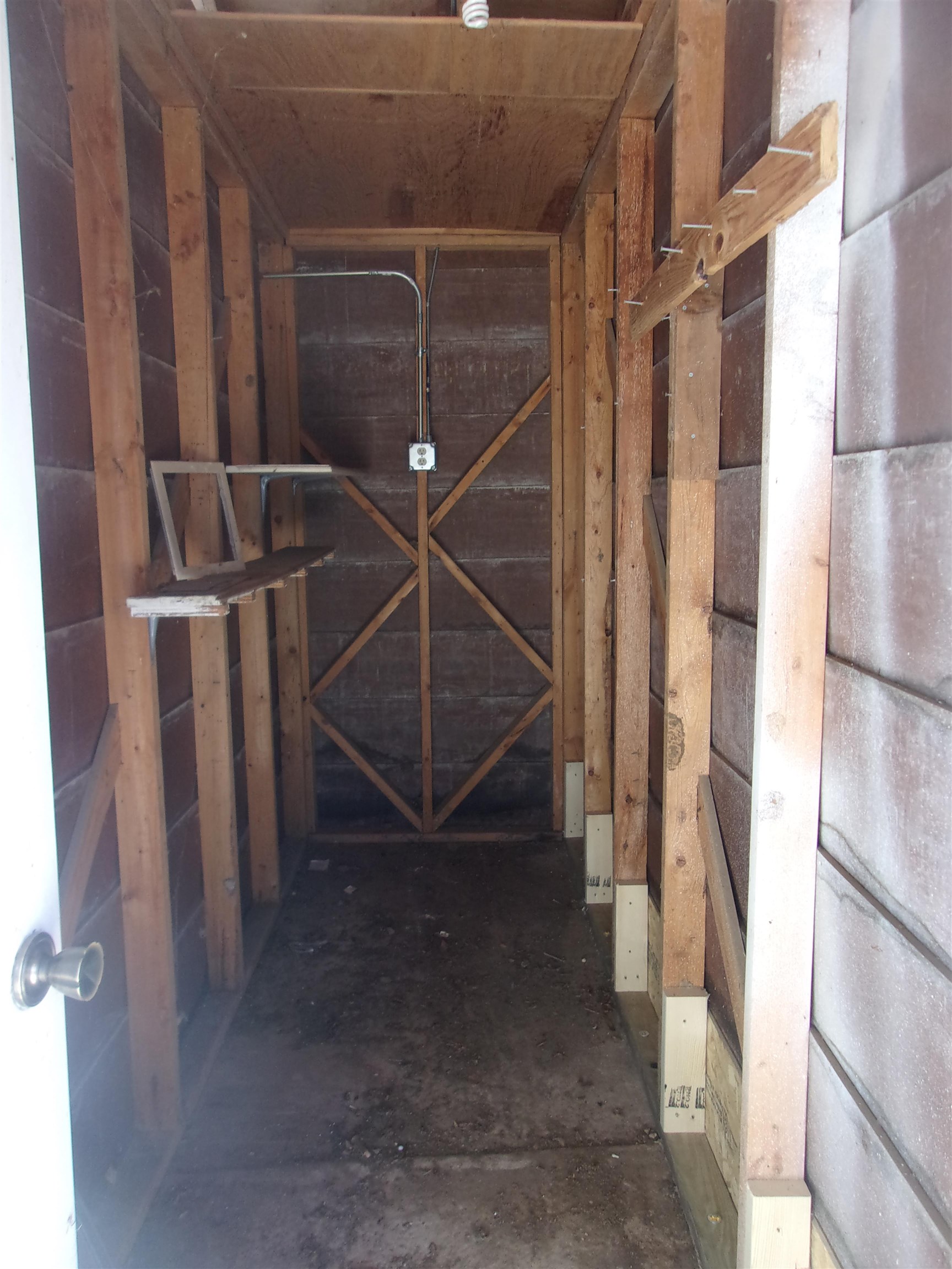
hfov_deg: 51.4
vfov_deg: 65.3
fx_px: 990
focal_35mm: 27
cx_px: 476
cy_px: 634
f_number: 3
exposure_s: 1/34
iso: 116
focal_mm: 4.9
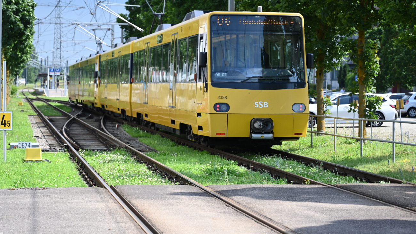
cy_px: 103
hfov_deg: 21.4
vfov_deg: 12.1
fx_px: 1103
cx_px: 208
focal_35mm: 100
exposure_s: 1/8000
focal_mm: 95
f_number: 4
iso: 1600
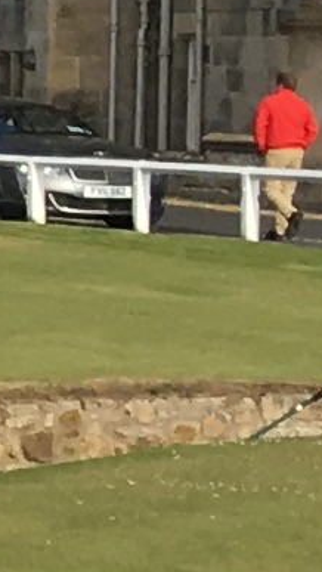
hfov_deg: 3.1
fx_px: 4988
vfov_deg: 6.5
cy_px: 43
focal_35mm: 329
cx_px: -2024
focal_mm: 4.15
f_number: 2.2
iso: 25
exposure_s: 1/1399
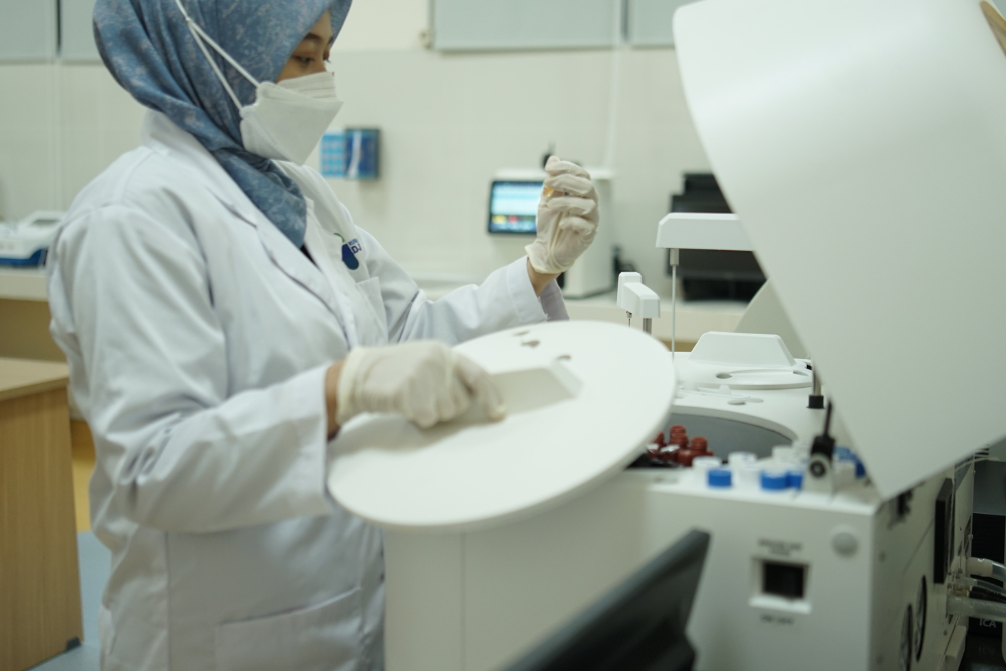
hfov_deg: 42.7
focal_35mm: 46
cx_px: 528
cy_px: 274
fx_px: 1285
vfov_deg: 29.2
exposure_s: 1/250
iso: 500
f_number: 2
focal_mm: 35
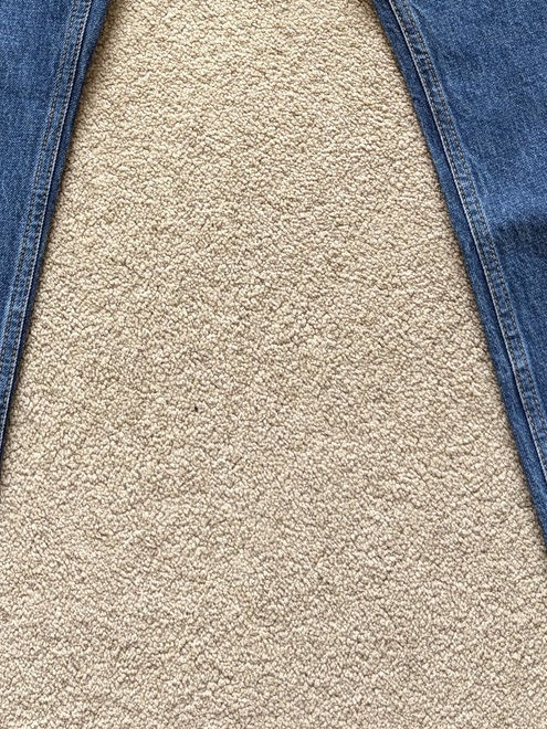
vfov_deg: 28.5
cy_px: -32
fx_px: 1327
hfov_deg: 23.3
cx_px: 248
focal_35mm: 63
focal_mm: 5.96
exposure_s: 1/60
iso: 160
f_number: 1.6
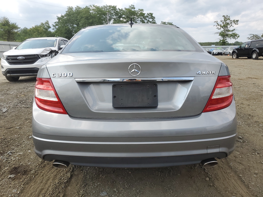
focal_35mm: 26
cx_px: 132
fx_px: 198
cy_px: 98
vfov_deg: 53.1
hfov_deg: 67.3
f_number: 1.5
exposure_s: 1/1667
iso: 50
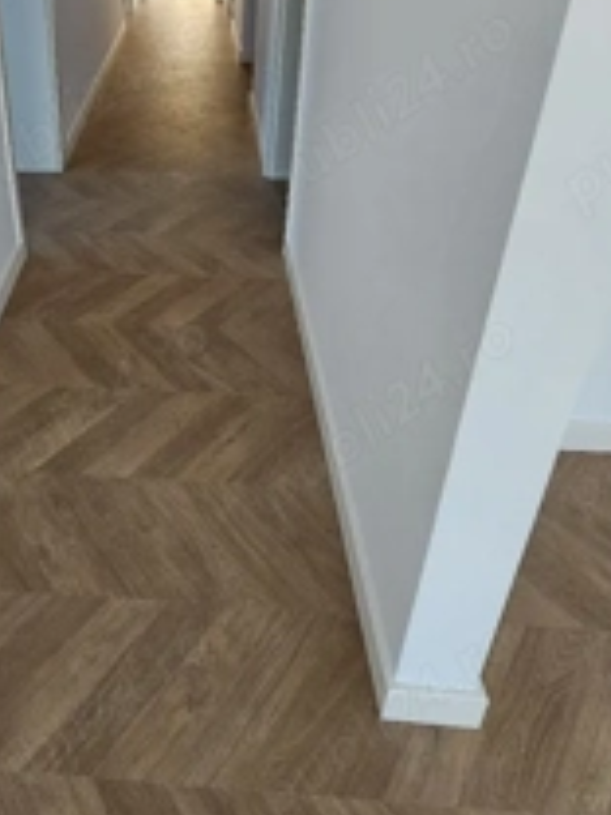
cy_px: 157
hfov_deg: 52.7
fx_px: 588
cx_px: 161
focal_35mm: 25
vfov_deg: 63.1
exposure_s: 1/50.3
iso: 50
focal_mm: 2.2
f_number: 2.2
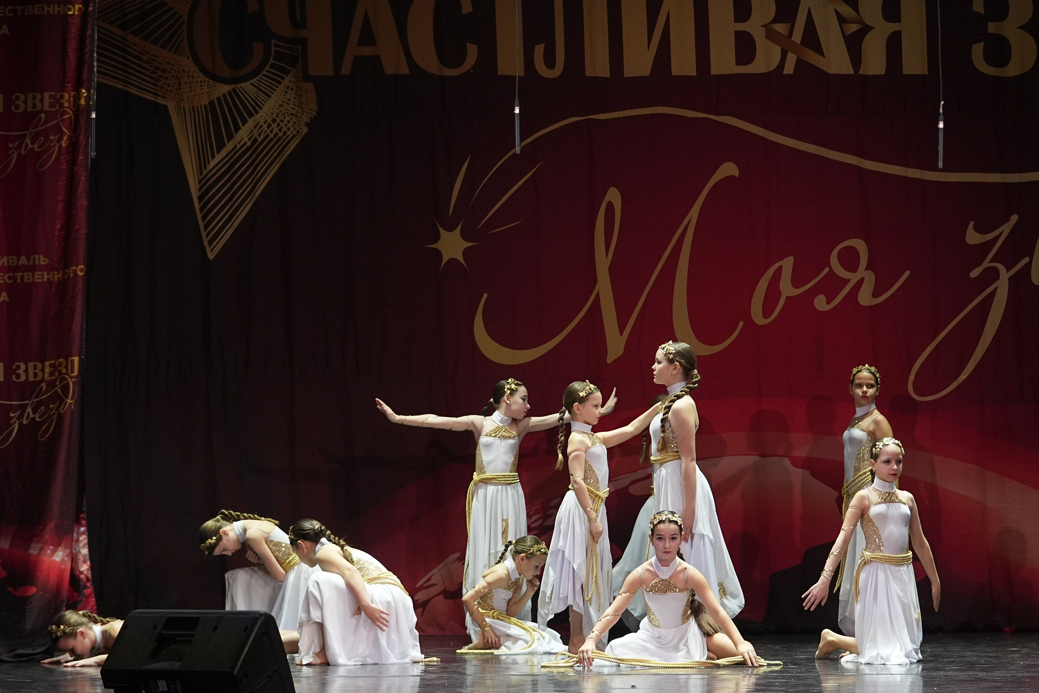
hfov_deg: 17.5
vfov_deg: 11.7
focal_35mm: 117
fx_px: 3377
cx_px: 520
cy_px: 346
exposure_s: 1/400
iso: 2000
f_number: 2.8
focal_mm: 78
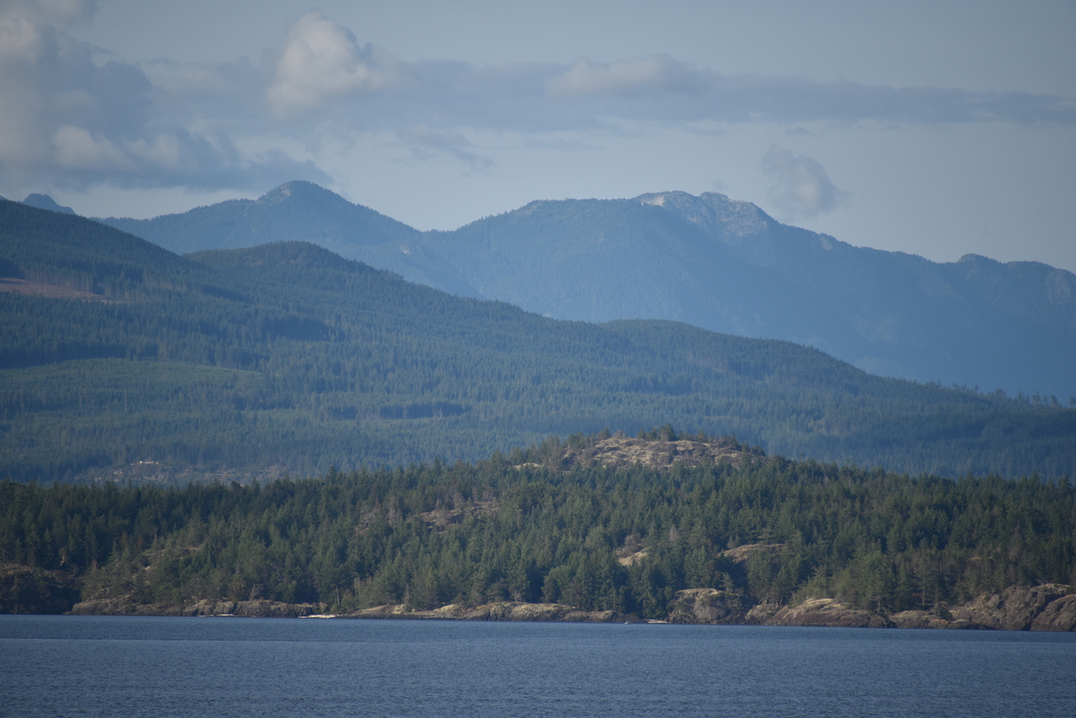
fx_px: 8968
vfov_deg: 4.6
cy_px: 359
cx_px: 538
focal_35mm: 300
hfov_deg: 6.9
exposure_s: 1/640
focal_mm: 300
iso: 140
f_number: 5.6
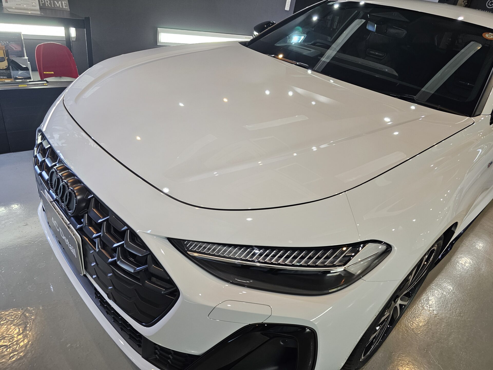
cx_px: 246
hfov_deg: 73.9
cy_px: 185
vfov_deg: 58.9
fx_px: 328
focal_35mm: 23
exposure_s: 1/100
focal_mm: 6.3
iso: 160
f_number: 1.7
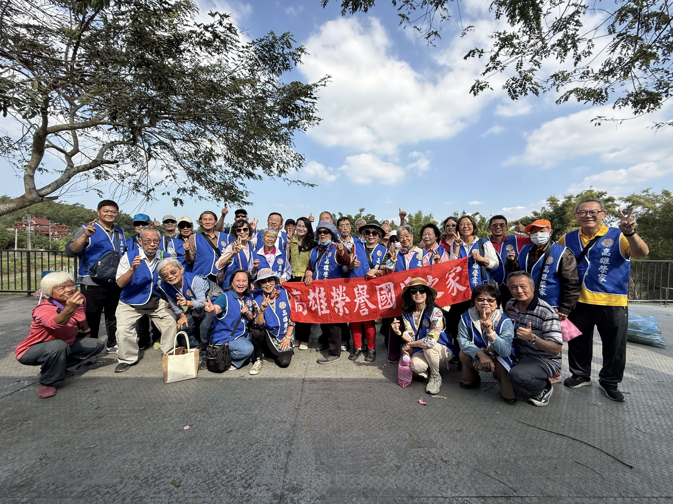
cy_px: 252
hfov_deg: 102.1
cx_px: 336
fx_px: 272
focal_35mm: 14
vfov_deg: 85.7
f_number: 2.2
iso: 50
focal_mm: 2.22
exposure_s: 1/1050
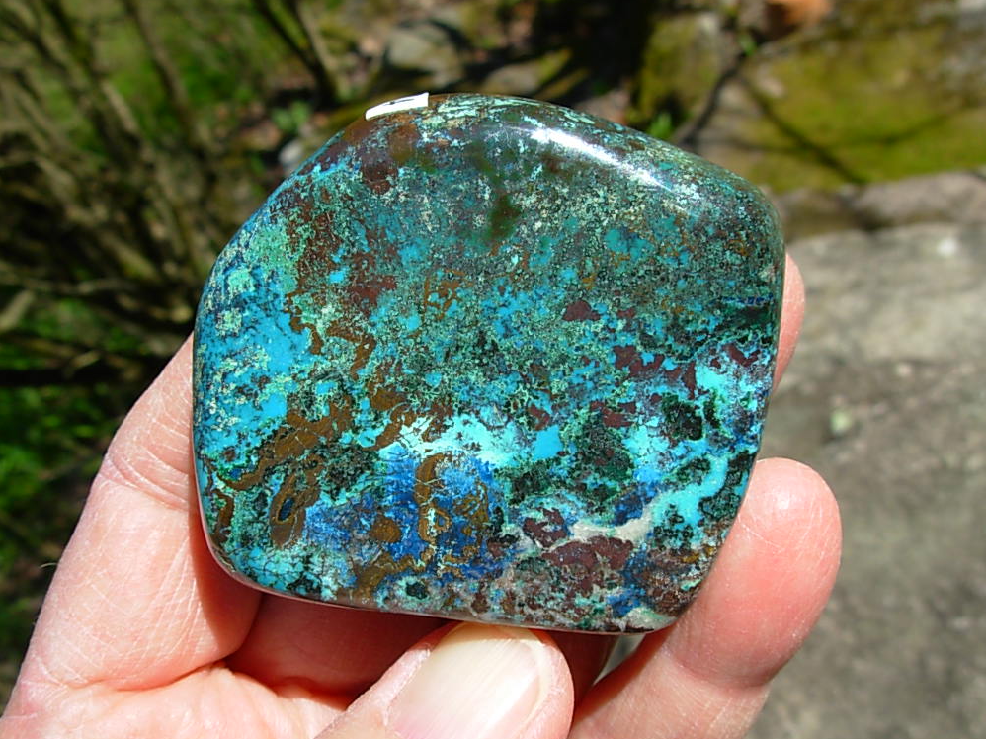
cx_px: 504
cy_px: 367
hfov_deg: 47.9
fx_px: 1111
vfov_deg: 36.8
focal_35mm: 39
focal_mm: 6.3
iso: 50
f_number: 4.9
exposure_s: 1/483
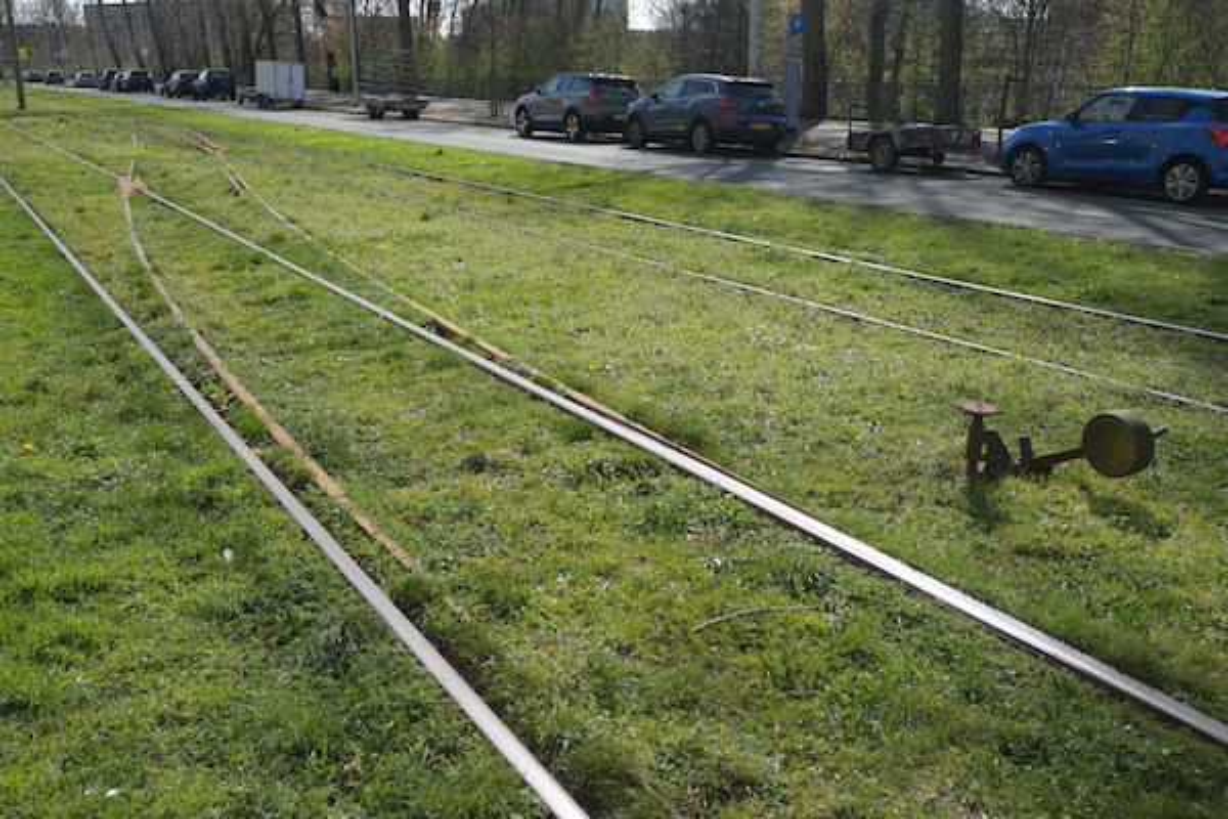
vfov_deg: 40.0
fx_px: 1126
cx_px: 614
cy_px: 410
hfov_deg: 57.2
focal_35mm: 33
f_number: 4
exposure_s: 1/800
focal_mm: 22
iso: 100
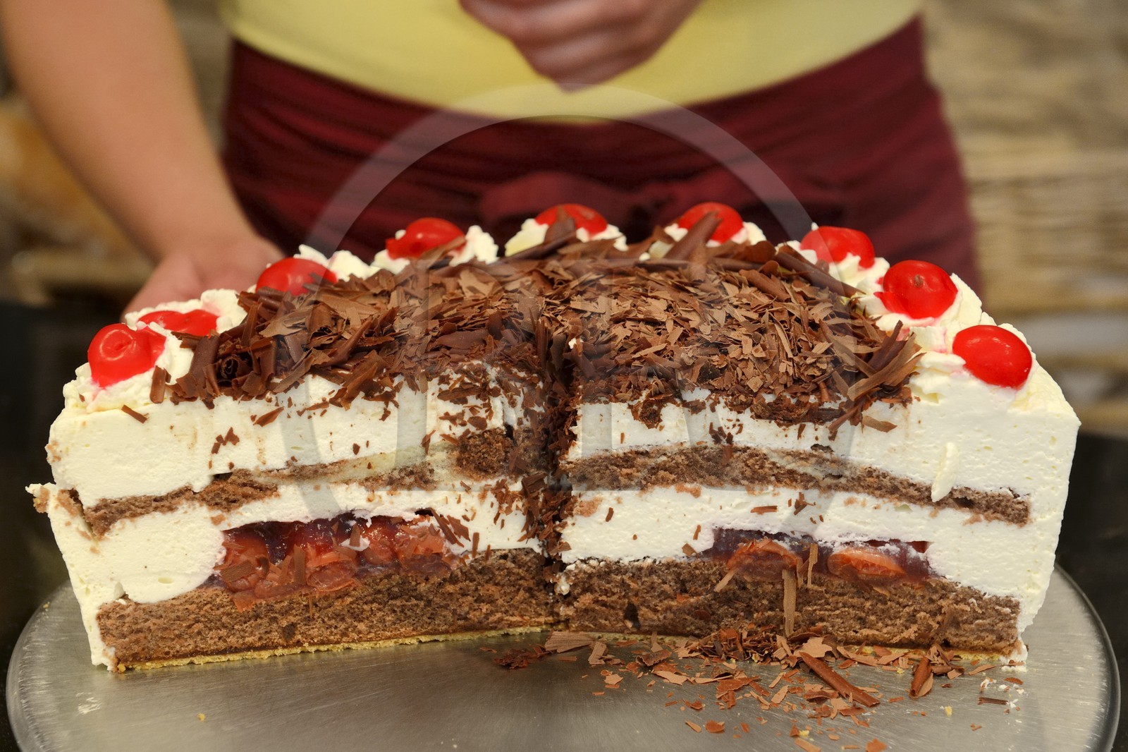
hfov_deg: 28.8
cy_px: 376
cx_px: 564
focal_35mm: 70
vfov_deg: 19.4
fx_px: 2193
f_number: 6.3
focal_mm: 70
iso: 1600
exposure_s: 1/200
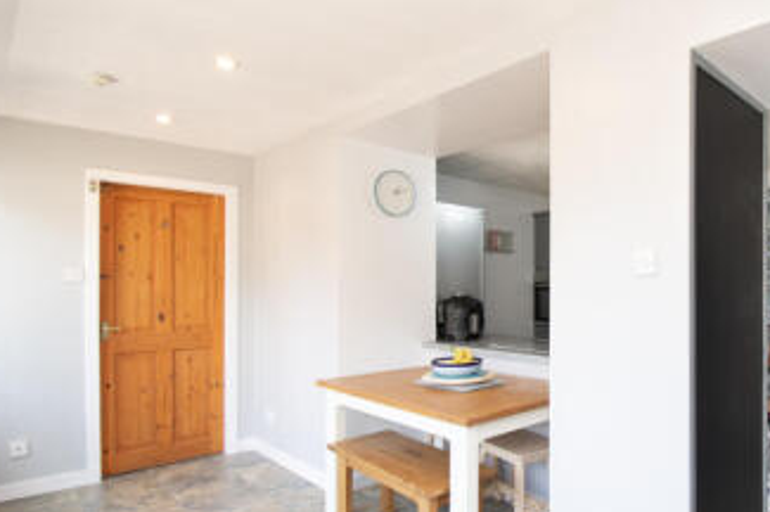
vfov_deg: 56.9
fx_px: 470
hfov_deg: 74.6
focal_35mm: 22
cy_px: 295
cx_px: 550
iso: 250
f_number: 8
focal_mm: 10
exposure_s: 1/13
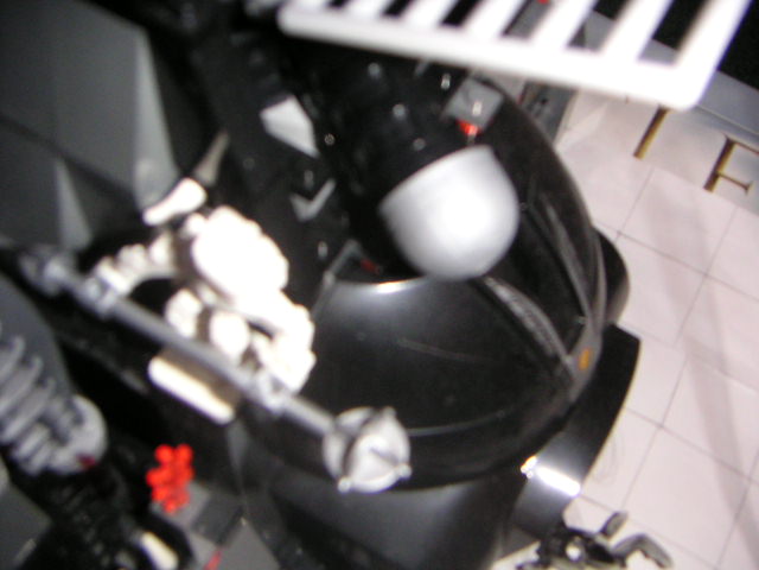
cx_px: 380
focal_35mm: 40
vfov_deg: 36.0
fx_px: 877
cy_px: 285
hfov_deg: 46.8
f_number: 2.9
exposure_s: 1/45
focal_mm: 5.3
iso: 200
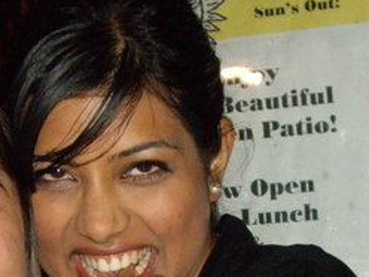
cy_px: 276
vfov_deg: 10.4
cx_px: 65
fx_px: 1514
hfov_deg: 13.8
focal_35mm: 142
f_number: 3.3
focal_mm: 9
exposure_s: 1/60
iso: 400
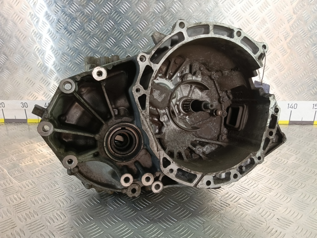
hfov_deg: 73.9
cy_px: 119
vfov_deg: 58.9
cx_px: 158
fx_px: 211
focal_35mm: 23
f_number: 1.6
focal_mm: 4.11
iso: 130
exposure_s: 1/50
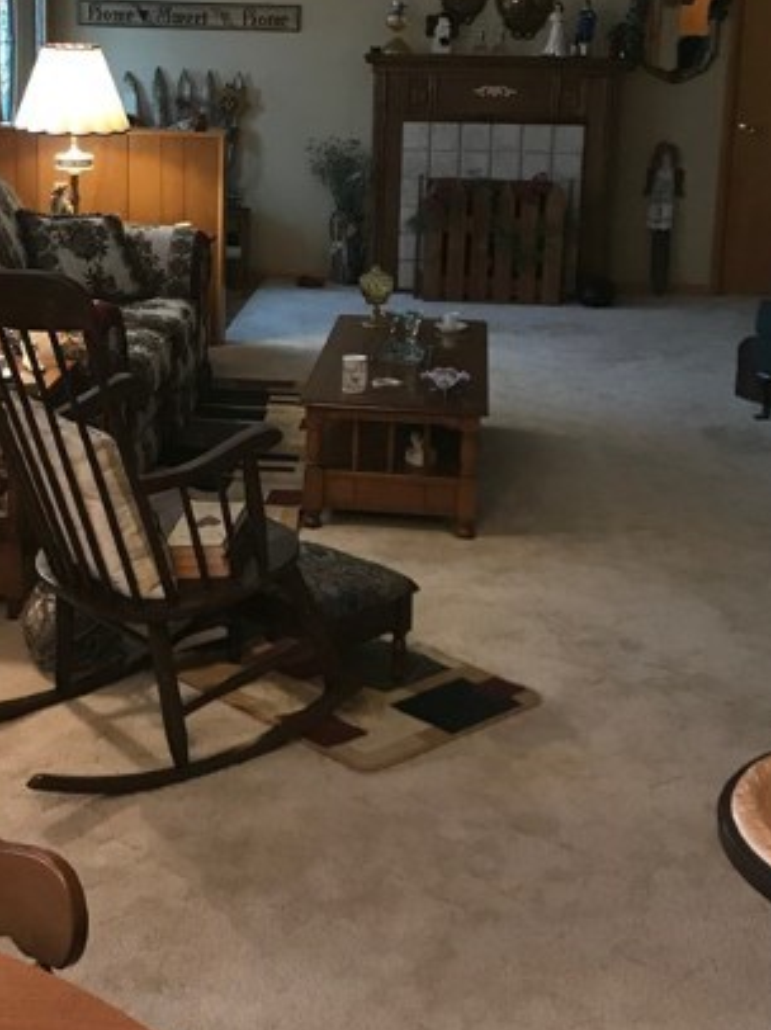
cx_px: 241
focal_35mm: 53
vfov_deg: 35.8
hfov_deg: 27.3
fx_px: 1576
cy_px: 330
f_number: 1.8
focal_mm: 3.99
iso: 50
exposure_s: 1/15
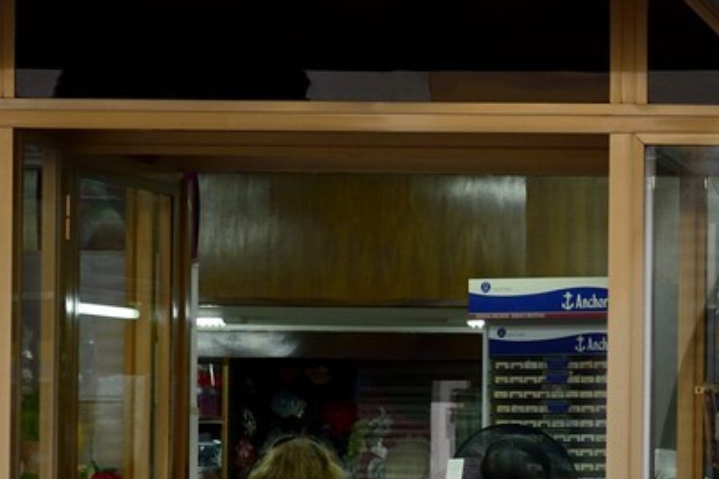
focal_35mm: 175
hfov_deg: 11.0
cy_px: 581
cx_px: 1306
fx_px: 3495
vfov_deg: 7.8
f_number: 5.6
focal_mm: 44
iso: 400
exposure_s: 1/80
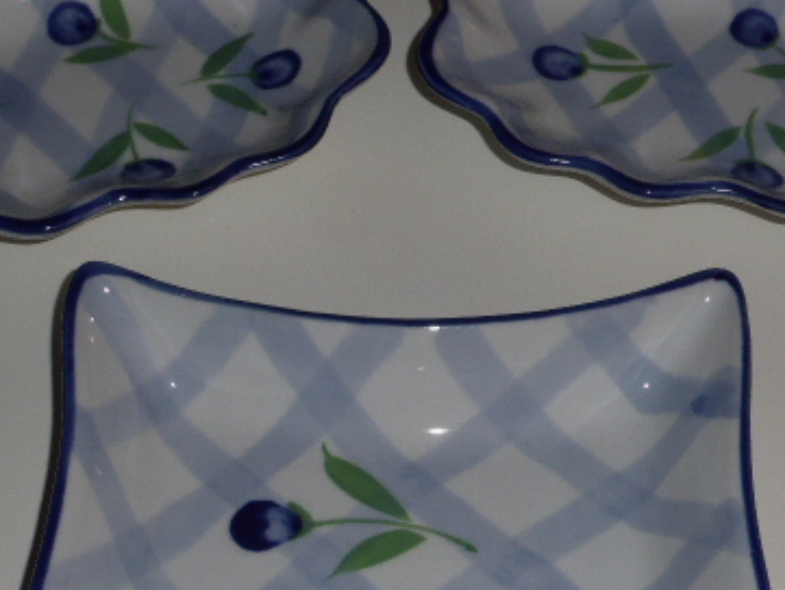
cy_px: 276
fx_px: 2132
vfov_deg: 15.7
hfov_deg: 20.9
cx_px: 389
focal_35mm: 94
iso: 100
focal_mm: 9
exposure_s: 1/60
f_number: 4.4
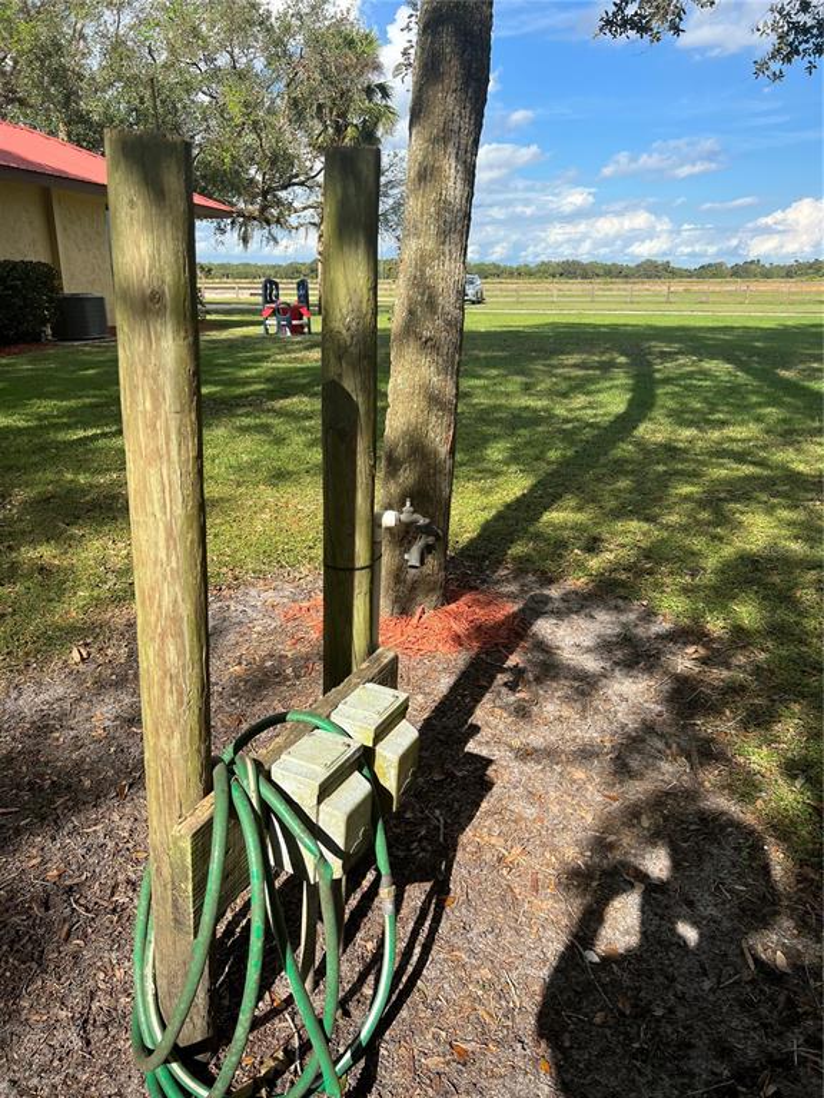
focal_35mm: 26
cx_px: 412
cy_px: 549
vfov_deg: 67.3
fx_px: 825
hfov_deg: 53.1
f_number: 1.5
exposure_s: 1/2353
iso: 50
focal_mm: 5.7
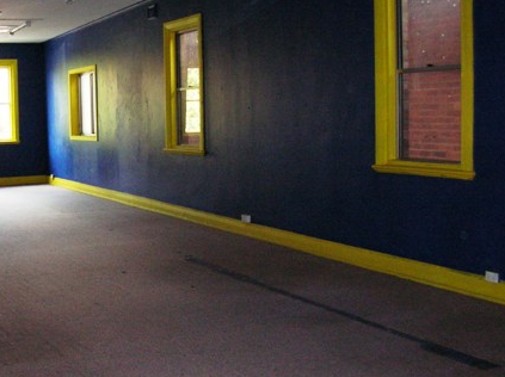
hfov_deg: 35.5
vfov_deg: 27.5
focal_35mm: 53
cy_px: 178
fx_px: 772
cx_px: 131
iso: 162
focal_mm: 5.8
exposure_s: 1/60.1
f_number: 2.8
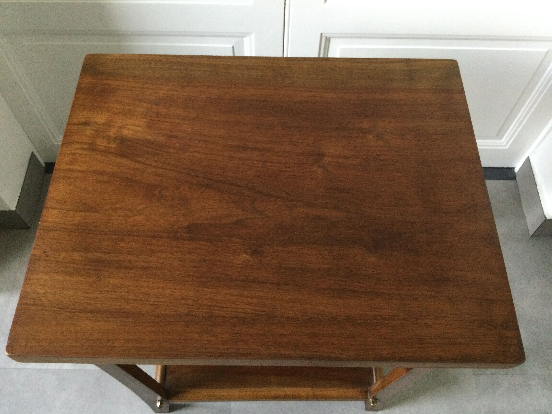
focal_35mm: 31
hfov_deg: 58.4
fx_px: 494
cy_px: 207
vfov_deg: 45.4
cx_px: 276
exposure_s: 1/17
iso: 250
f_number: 2.4
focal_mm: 3.3
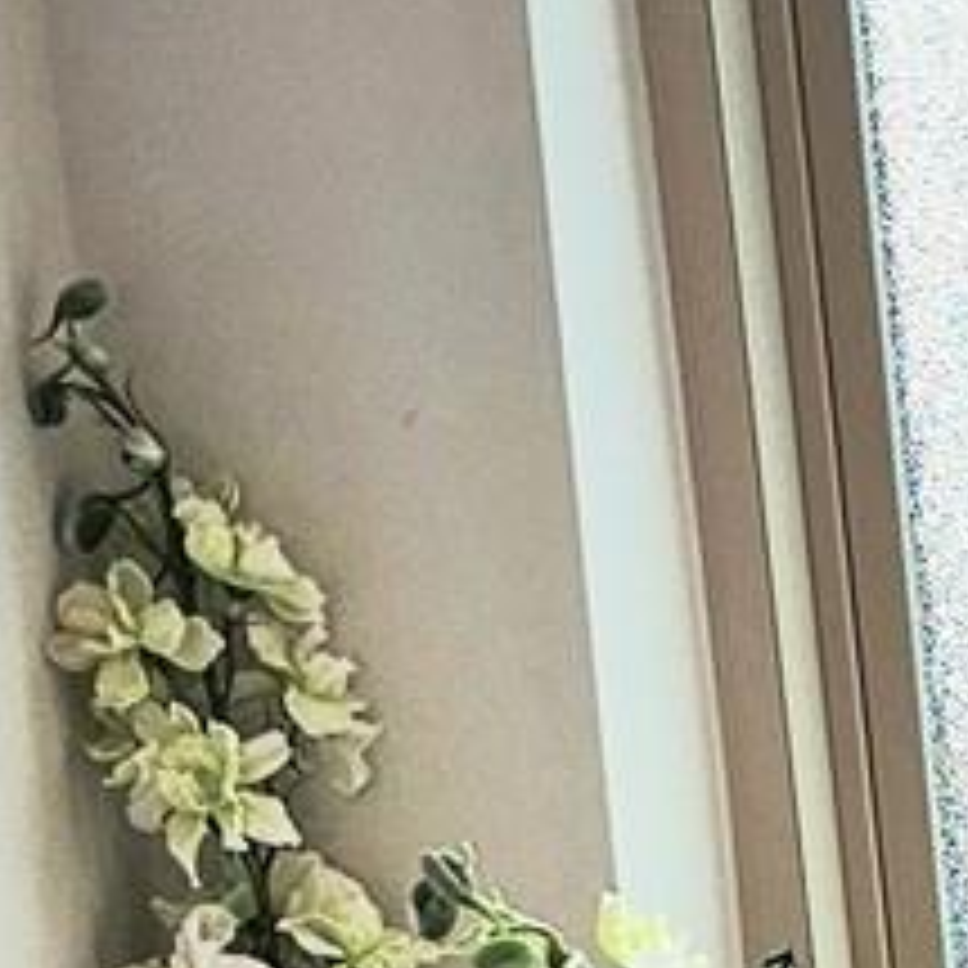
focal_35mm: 194
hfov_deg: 8.3
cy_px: 2139
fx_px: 6138
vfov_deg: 8.4
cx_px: 2292
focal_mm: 6.3
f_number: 1.7
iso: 10
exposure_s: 1/179
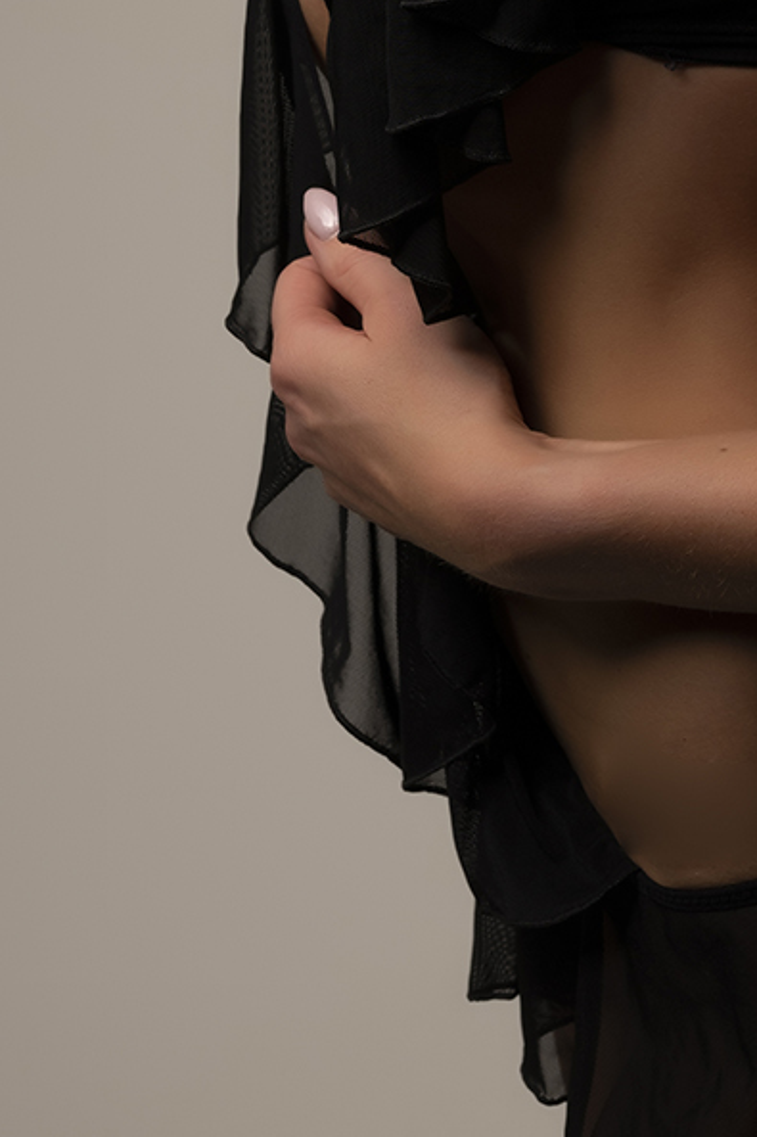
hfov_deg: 10.0
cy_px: -244
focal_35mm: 135
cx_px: 823
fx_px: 4260
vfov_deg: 14.7
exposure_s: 1/200
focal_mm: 50
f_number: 8
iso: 125
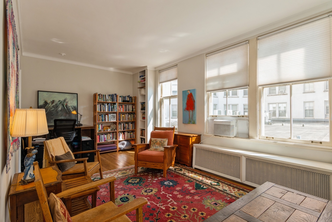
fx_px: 157
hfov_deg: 93.3
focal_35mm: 17
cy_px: 111
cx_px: 166
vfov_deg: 70.5
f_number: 8
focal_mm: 17
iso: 200
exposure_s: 1/30
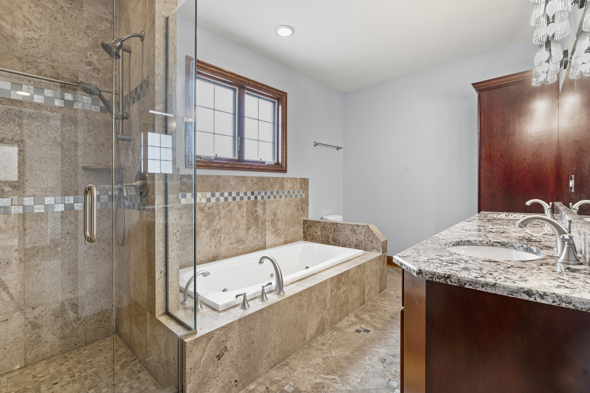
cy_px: 196
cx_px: 295
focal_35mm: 16
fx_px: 262
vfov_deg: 73.7
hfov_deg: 96.7
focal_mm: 16
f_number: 8
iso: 400
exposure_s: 1/4
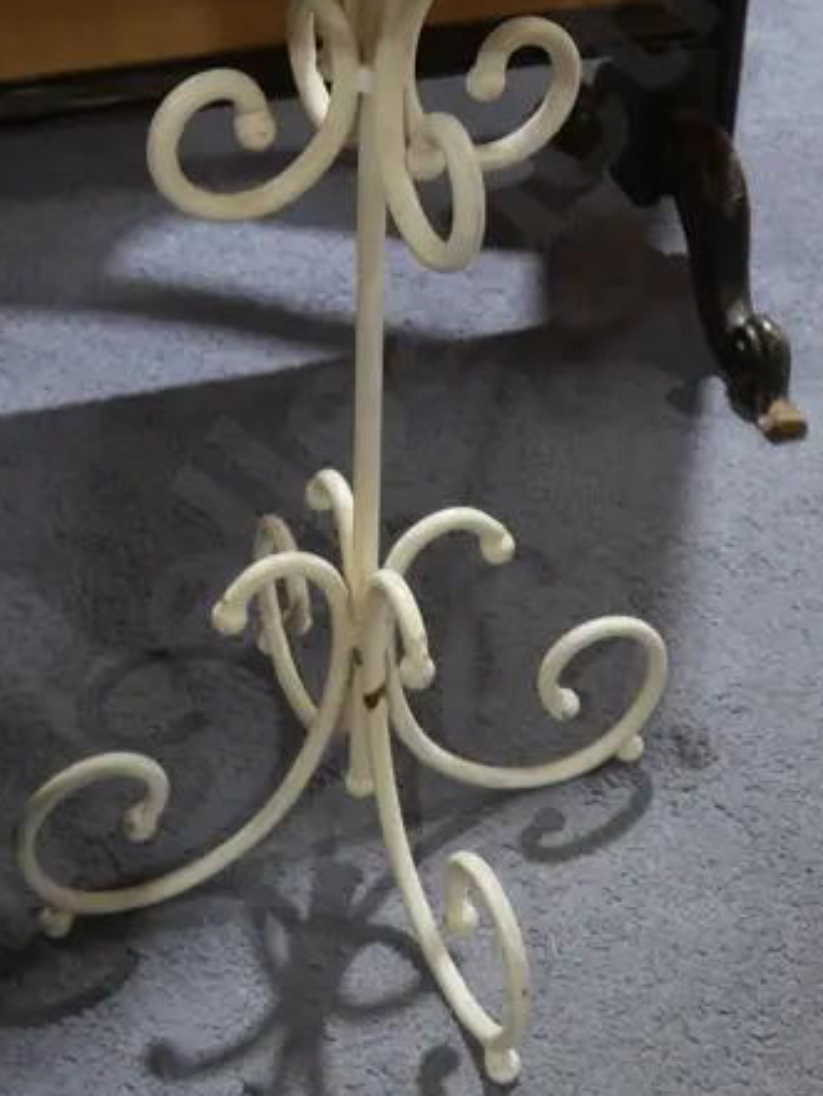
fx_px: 2060
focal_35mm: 65
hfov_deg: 22.6
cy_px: 211
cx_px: 503
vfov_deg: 29.1
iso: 500
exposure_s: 1/60
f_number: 4
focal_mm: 14
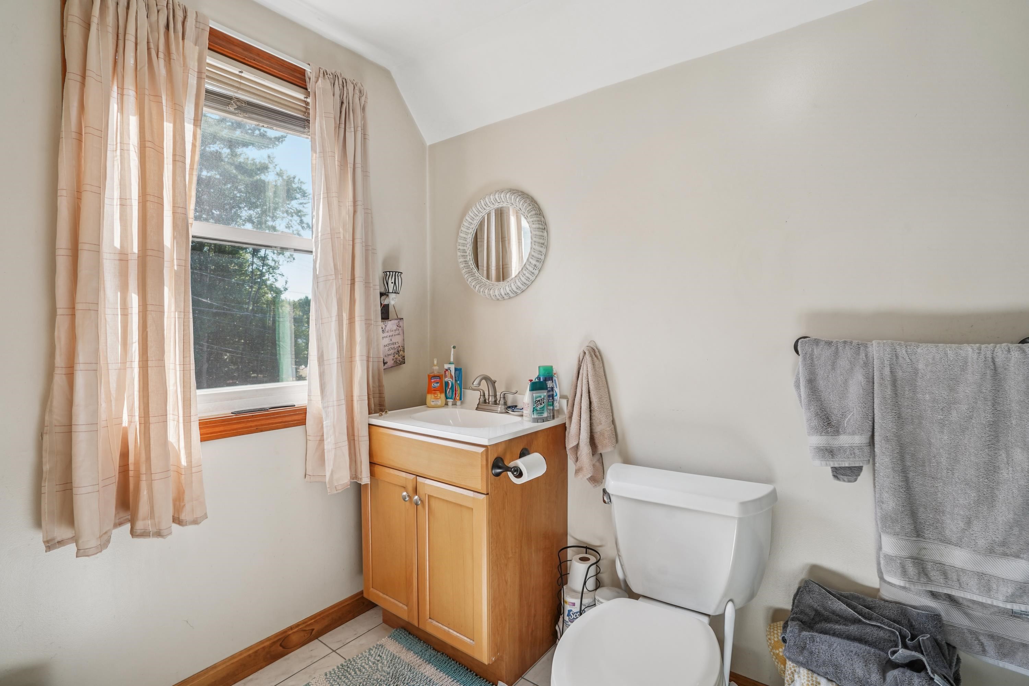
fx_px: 457
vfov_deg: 73.7
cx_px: 514
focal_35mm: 16
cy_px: 343
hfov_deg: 96.7
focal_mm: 16
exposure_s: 1/30
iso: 320
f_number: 8
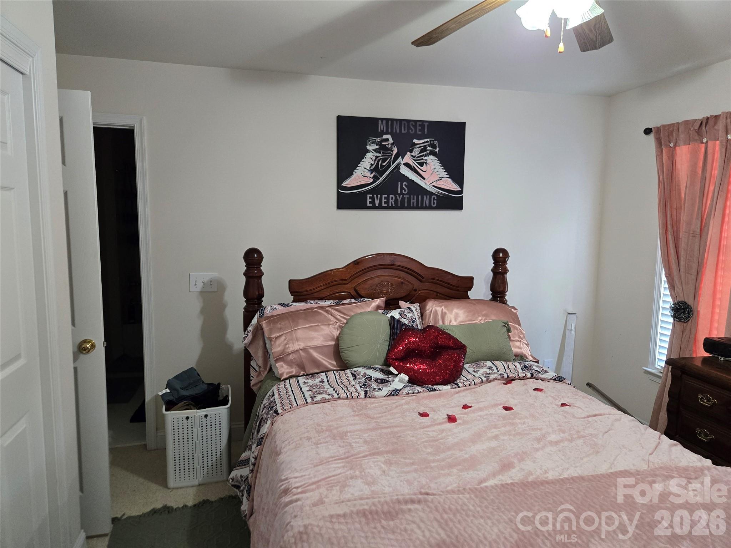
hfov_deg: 73.9
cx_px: 366
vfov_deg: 58.9
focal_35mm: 23
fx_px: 486
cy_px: 274
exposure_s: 1/120
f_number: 1.8
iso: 800
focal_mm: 5.4
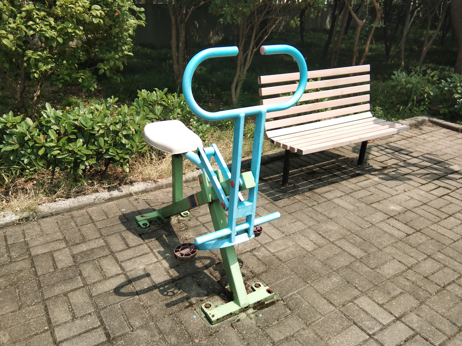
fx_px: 427
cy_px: 177
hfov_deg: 56.8
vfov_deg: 44.2
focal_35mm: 32
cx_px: 229
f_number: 2.2
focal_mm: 3.69
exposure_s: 1/660
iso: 50
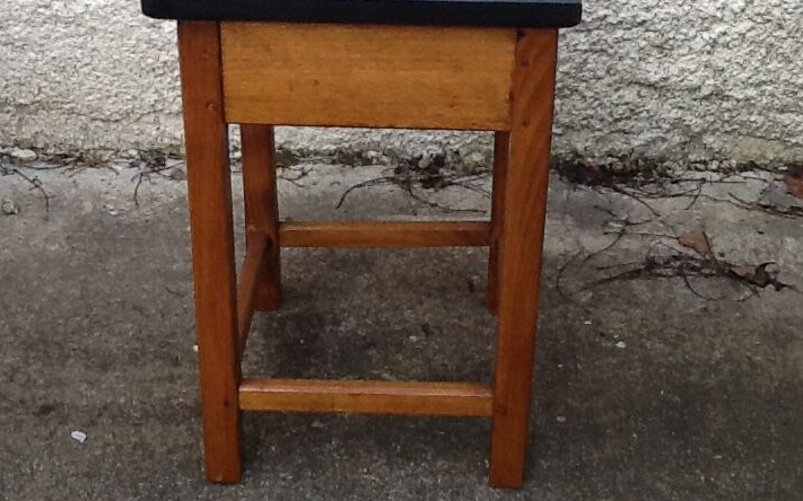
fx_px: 1378
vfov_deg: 20.2
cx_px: 404
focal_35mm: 63
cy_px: 46
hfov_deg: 32.5
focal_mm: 2.03
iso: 50
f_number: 2.4
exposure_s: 1/120
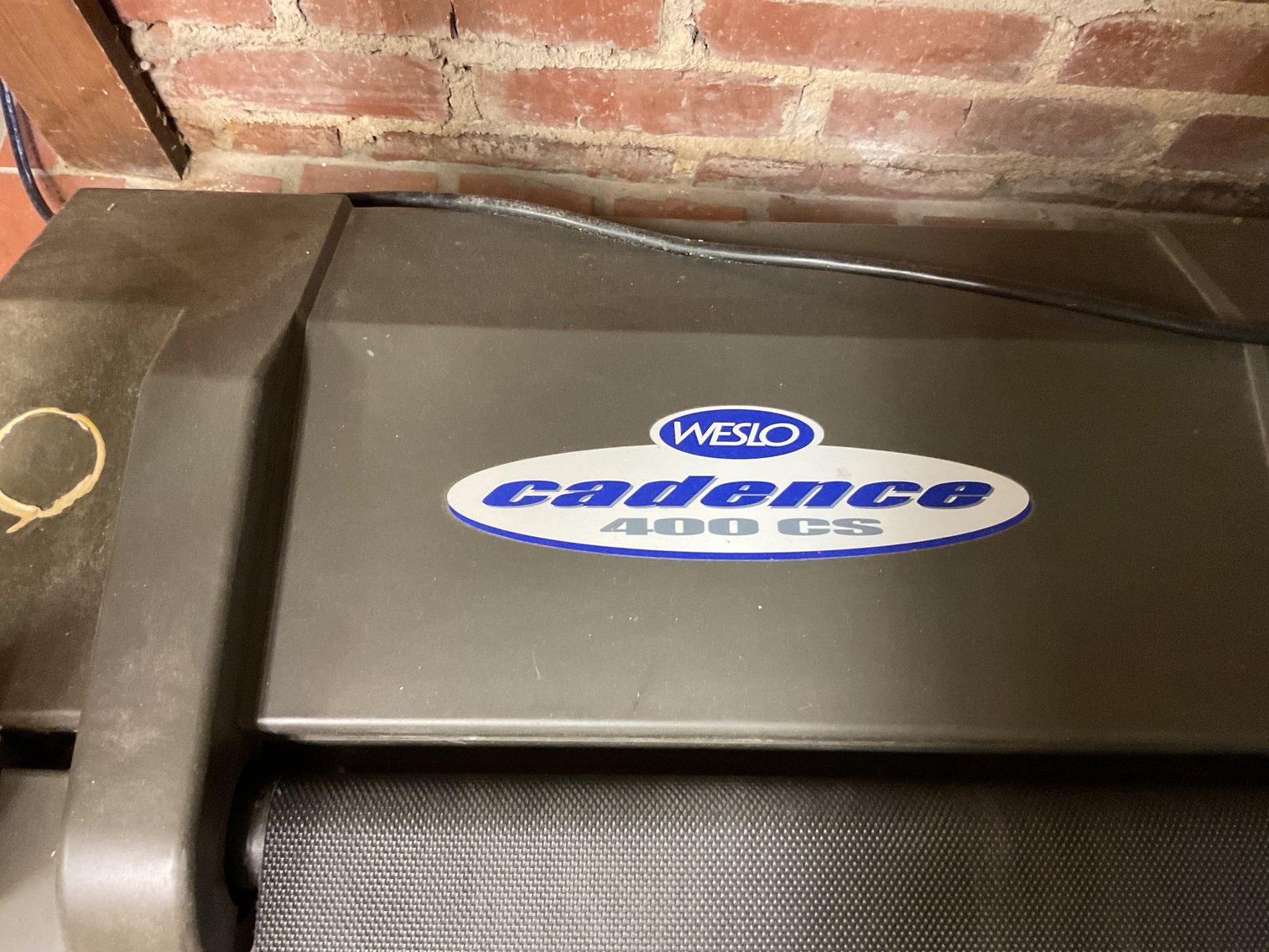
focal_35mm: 29
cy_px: 476
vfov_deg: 48.2
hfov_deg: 61.7
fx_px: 1063
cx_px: 634
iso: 400
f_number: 1.8
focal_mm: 3
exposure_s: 1/30
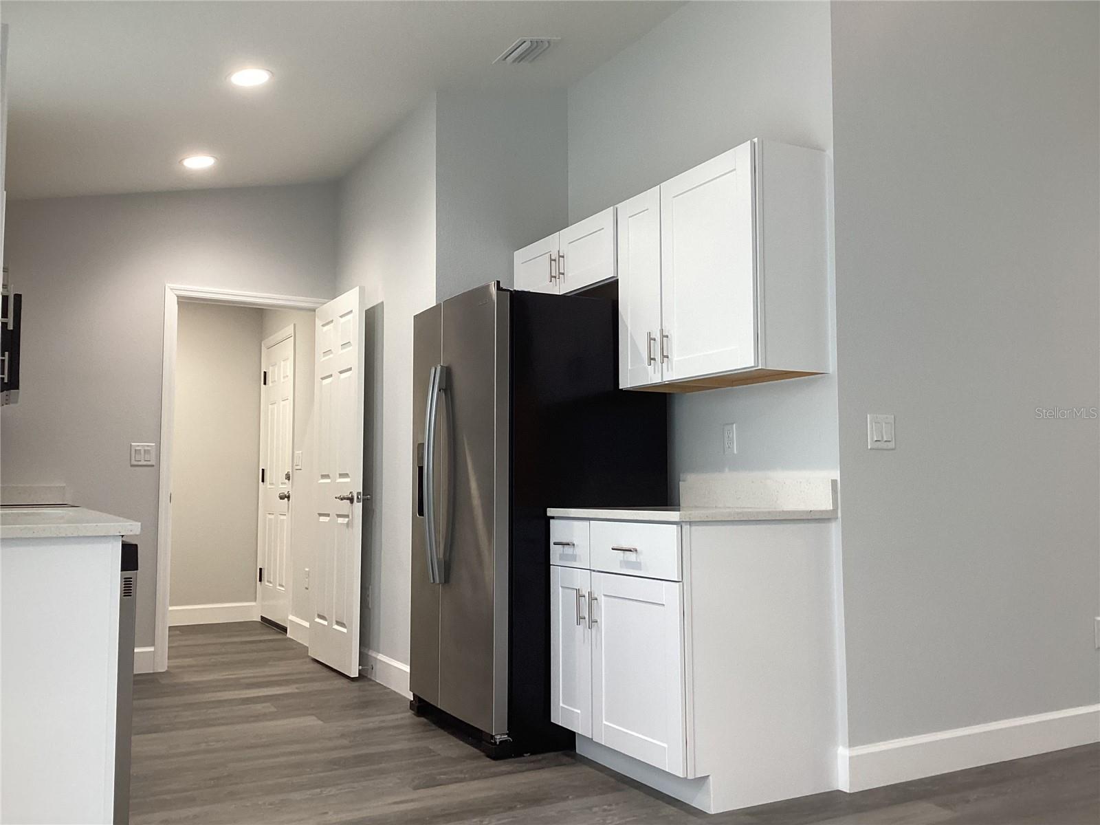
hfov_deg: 58.4
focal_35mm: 31
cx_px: 550
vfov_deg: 45.4
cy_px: 412
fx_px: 985
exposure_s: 1/60
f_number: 2.4
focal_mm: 3.3
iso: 100
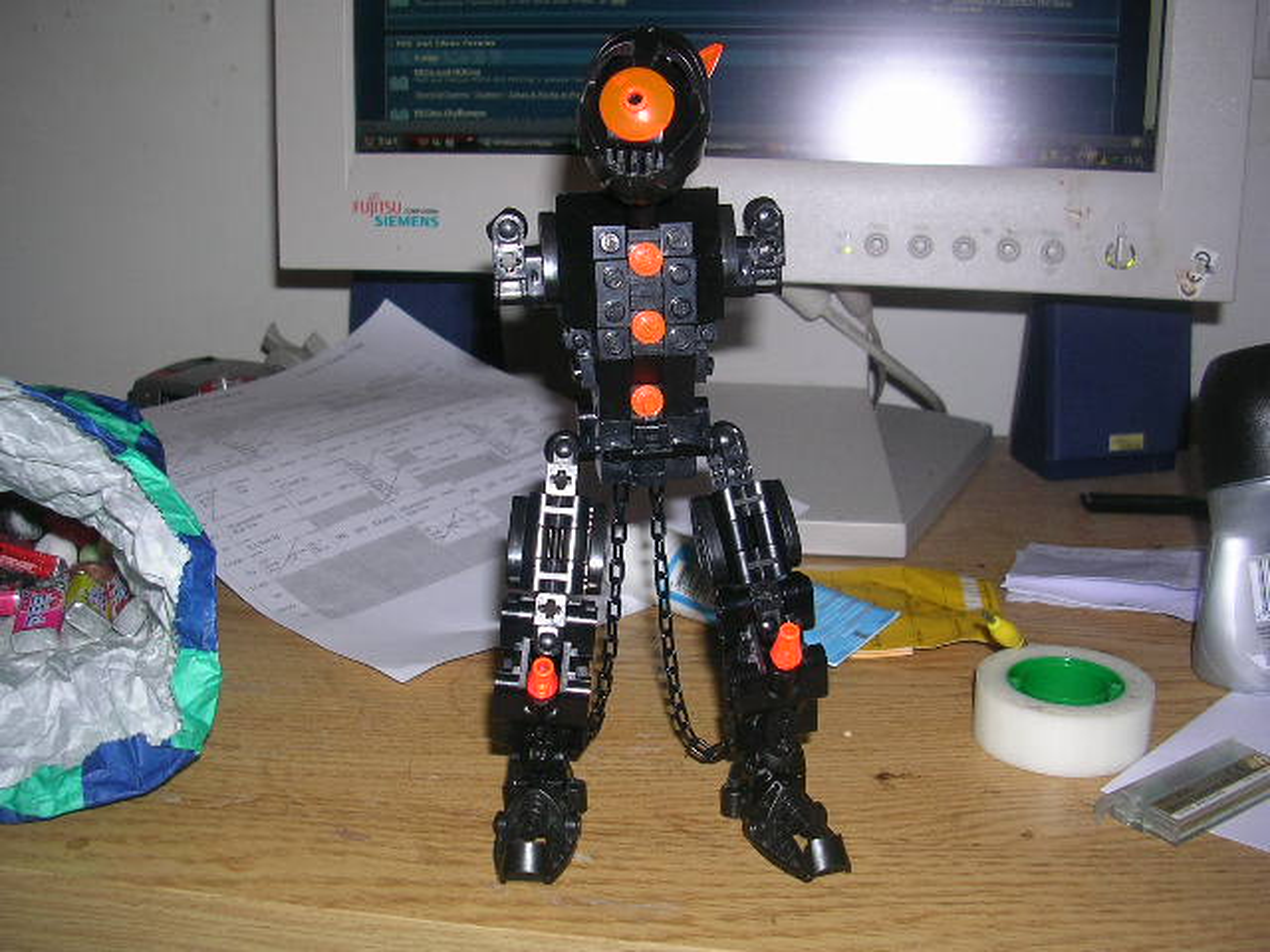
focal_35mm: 38
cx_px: 635
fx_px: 1394
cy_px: 476
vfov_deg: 37.7
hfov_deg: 49.0
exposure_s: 1/60.1
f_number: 2.8
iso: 50
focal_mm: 5.8
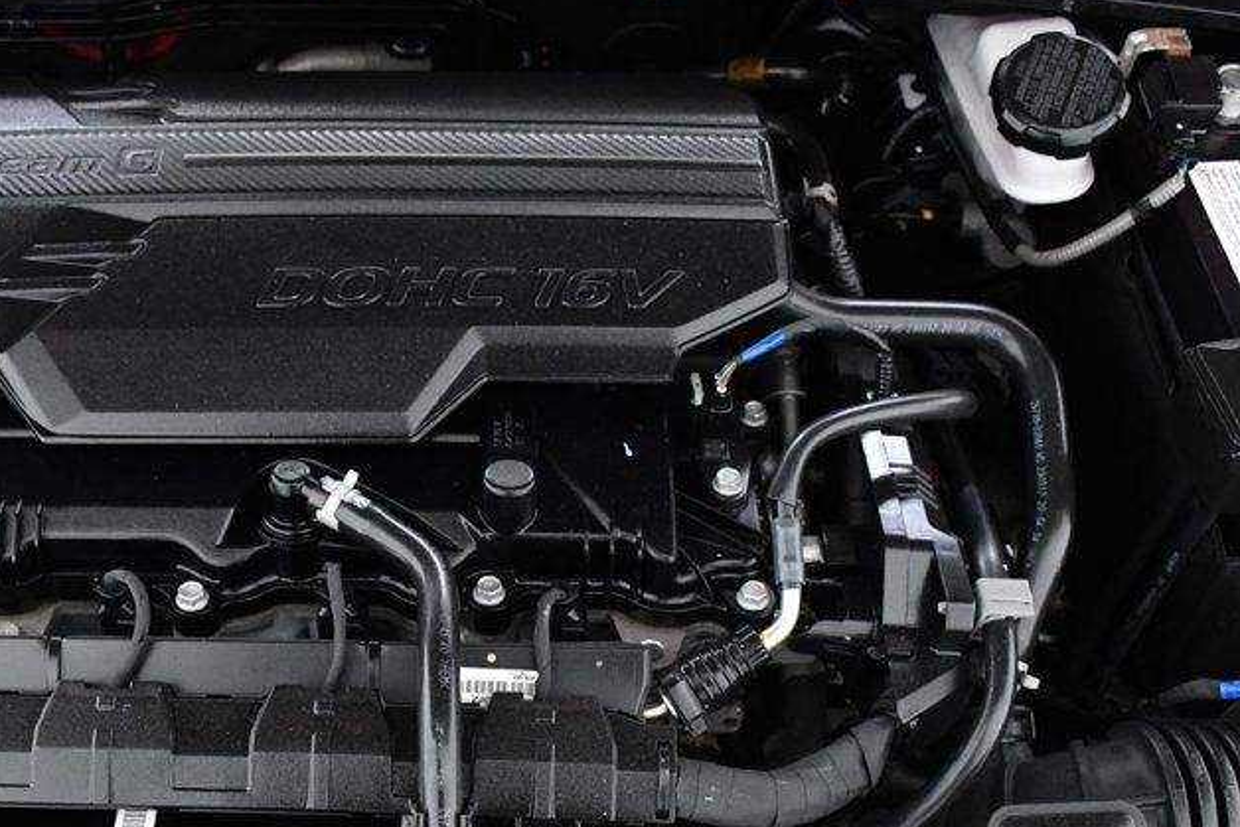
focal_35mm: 44
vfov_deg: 29.9
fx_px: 1516
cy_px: 647
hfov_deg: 44.3
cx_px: 498
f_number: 5.6
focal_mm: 18
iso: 2500
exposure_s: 1/125
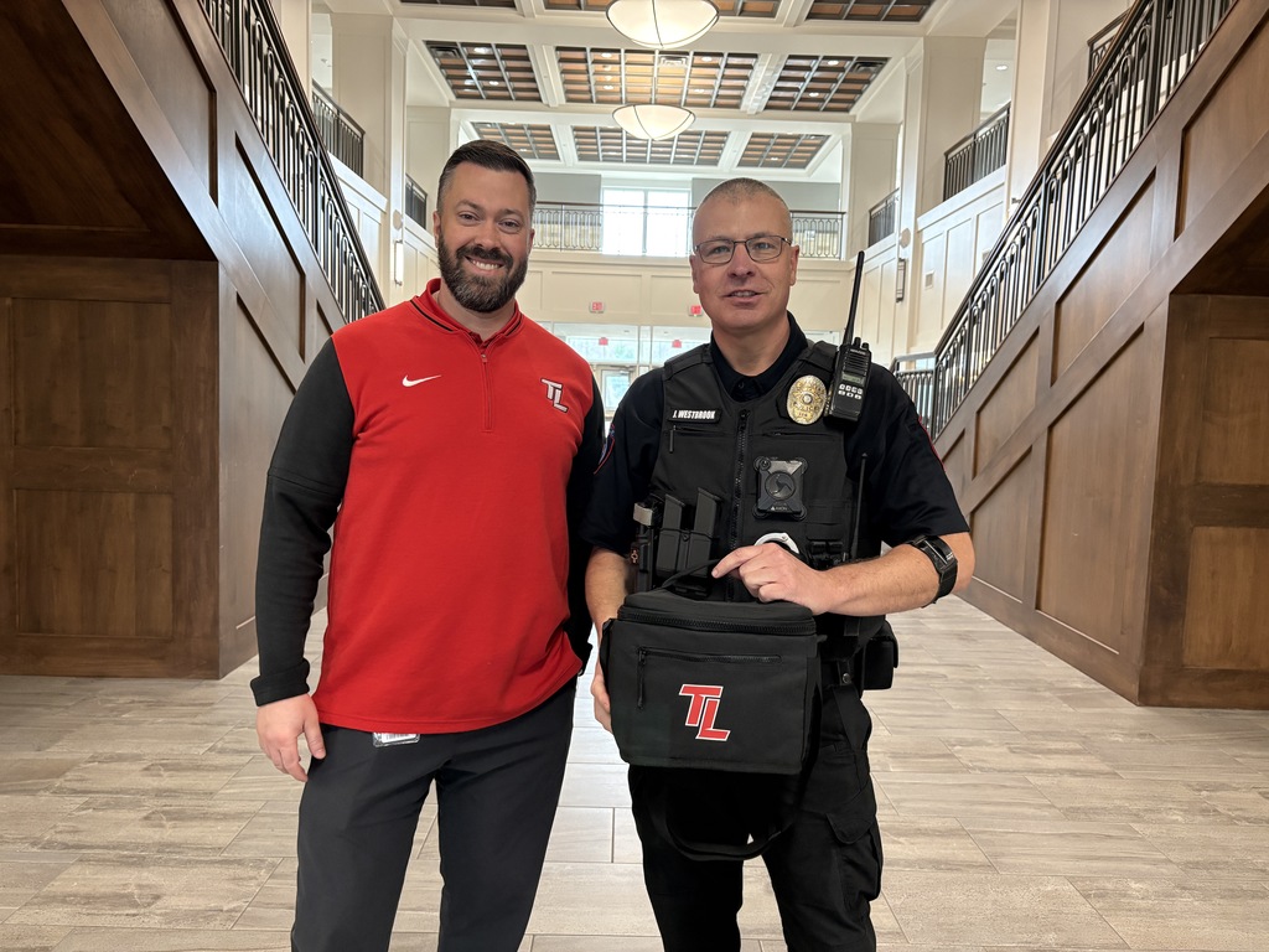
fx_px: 953
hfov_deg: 67.3
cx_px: 634
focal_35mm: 26
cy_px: 476
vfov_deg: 53.1
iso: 250
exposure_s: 1/60
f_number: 1.6
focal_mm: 5.96
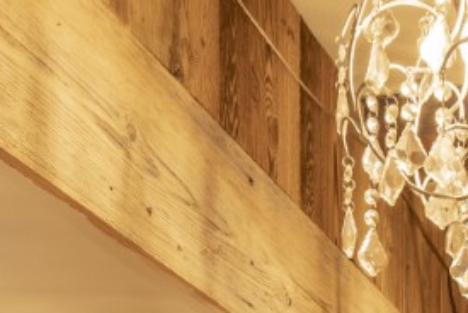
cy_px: 699
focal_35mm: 100
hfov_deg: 20.1
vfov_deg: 11.7
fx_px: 1301
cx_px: 394
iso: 100
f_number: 11
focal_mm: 17
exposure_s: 1/2
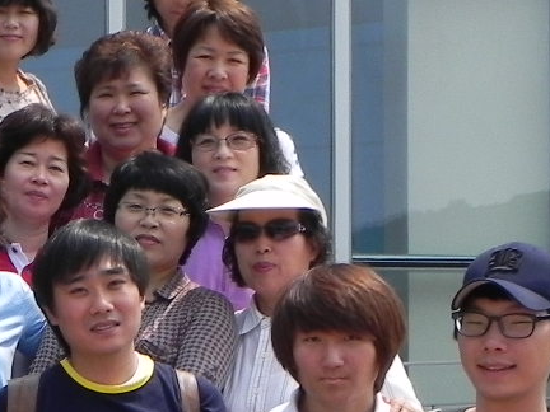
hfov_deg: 12.5
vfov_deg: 9.6
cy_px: 498
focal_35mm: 152
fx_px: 2415
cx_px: -196
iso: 160
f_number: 6.3
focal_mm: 7.3
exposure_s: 1/400
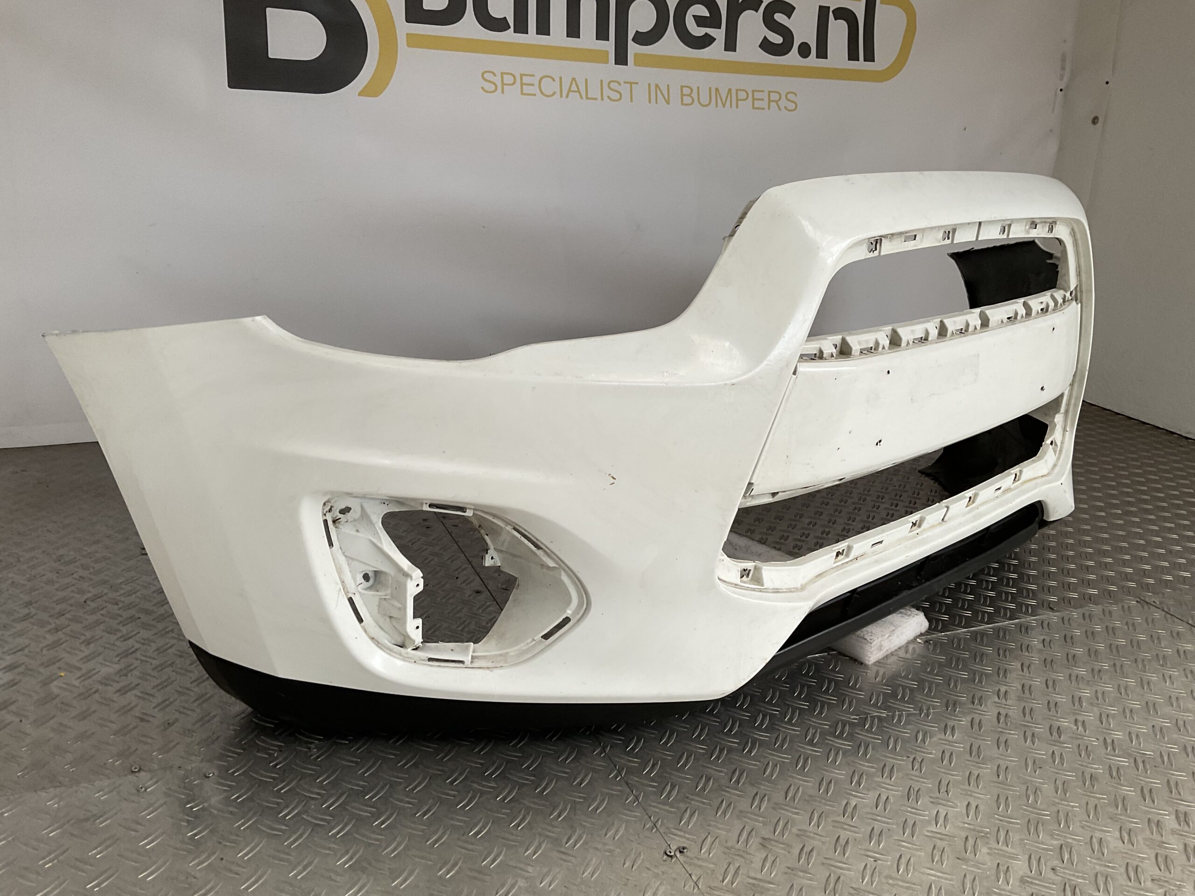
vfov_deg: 48.2
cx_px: 598
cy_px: 448
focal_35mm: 29
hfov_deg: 61.7
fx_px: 1001
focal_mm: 3
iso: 50
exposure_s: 1/60
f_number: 1.8
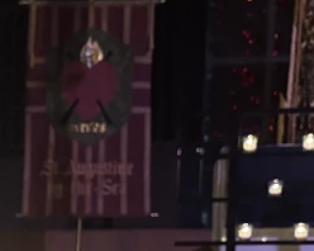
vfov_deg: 11.9
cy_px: 387
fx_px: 1142
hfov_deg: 14.5
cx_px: -168
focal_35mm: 123
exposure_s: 1/39
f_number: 1.6
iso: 500
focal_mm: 5.96
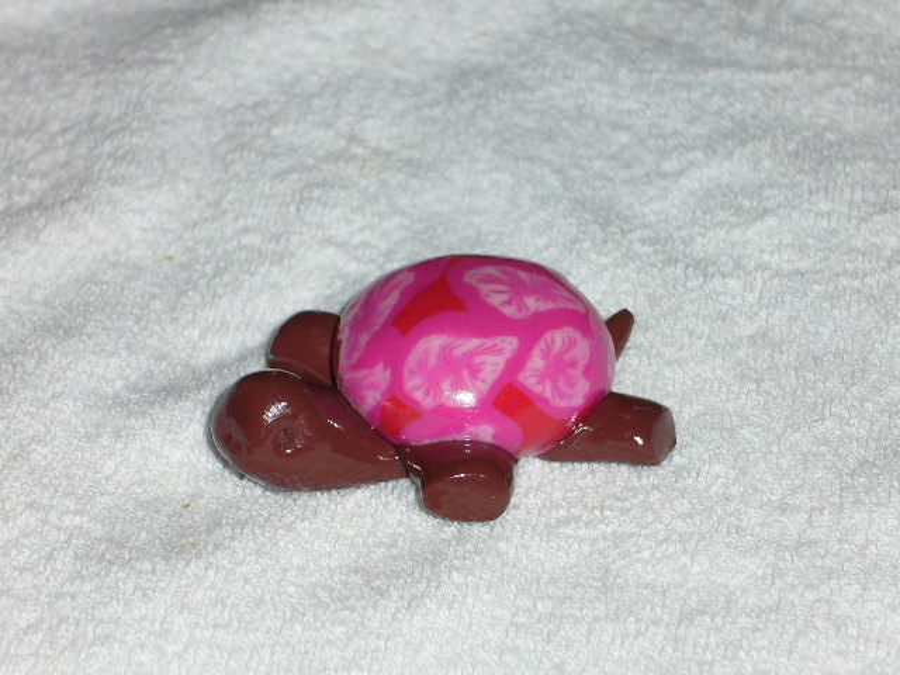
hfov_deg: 15.1
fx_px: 3406
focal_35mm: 131
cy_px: 338
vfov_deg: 11.3
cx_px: 450
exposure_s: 1/30
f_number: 5
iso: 80
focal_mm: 17.4
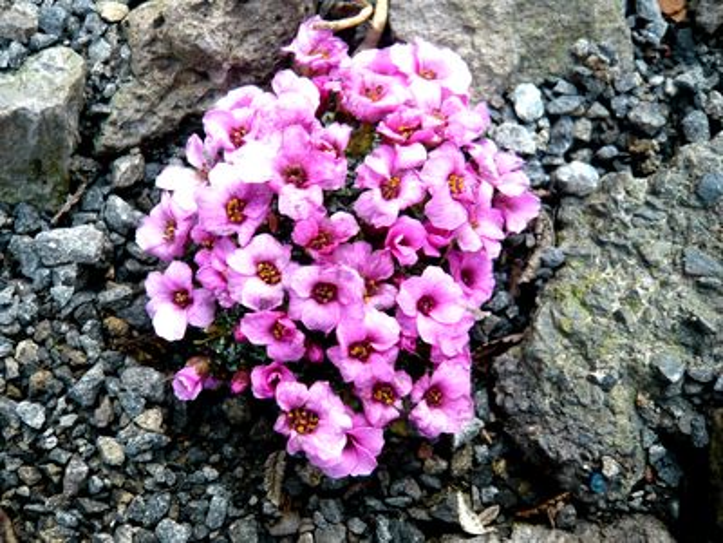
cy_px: 272
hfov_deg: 63.4
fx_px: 585
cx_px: 362
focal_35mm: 28
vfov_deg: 49.7
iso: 160
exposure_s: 1/30
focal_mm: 4.6
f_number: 2.8
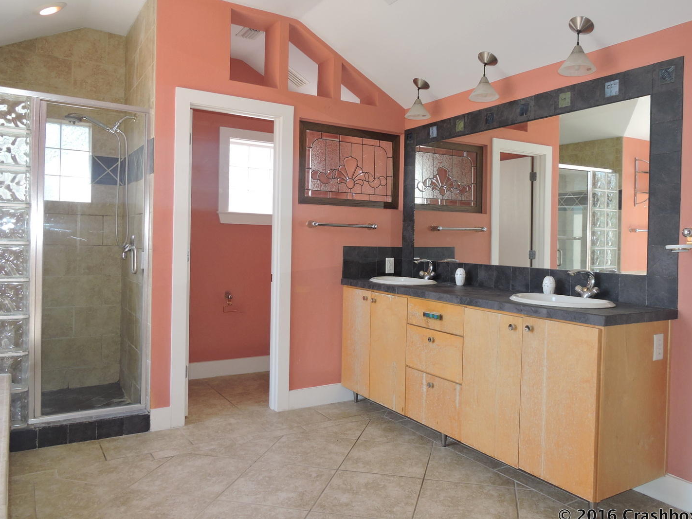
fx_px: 540
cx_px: 380
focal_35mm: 27
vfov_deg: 51.4
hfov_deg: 65.2
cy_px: 249
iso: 100
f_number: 3.3
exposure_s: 1/60
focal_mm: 4.3
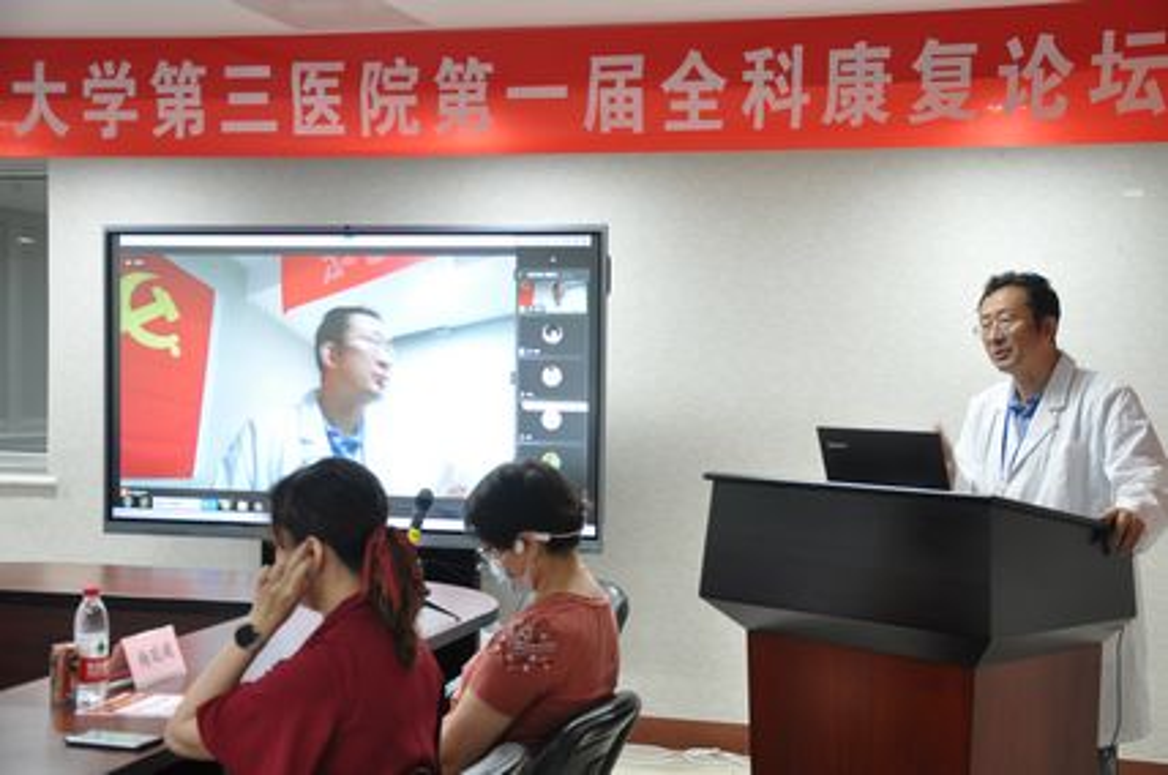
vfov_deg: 25.7
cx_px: 584
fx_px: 1701
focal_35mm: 52
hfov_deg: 37.9
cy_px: 388
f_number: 4.5
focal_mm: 35
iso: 800
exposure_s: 1/15
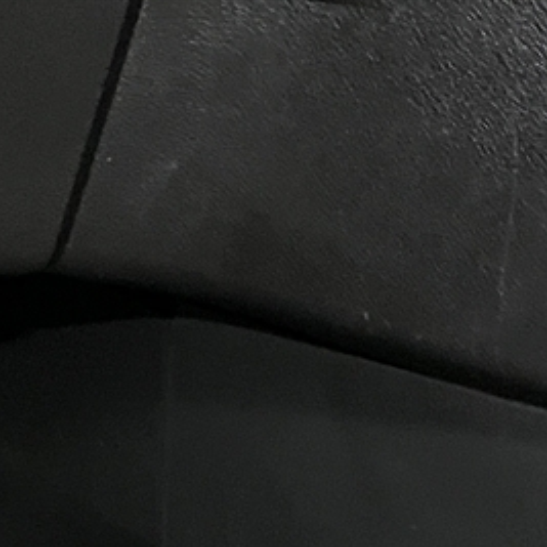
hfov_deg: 15.3
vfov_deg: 14.1
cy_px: 981
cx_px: -111
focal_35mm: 110
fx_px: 1967
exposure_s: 1/30
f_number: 1.6
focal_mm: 5.1
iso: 640
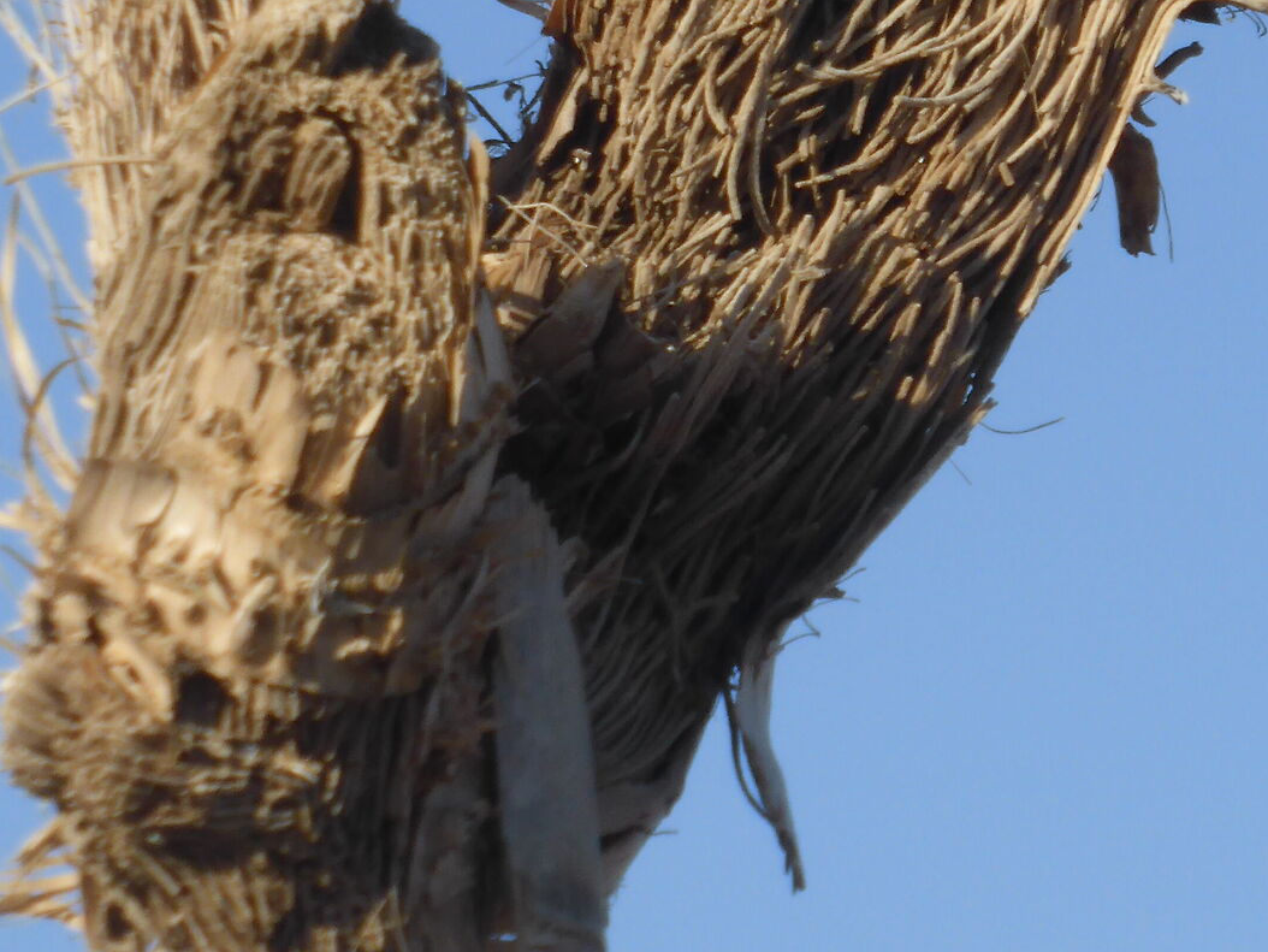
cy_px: 196
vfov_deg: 3.2
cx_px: 635
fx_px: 17184
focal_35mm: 469
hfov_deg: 4.2
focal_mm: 33.3
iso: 100
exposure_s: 1/400
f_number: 5.5
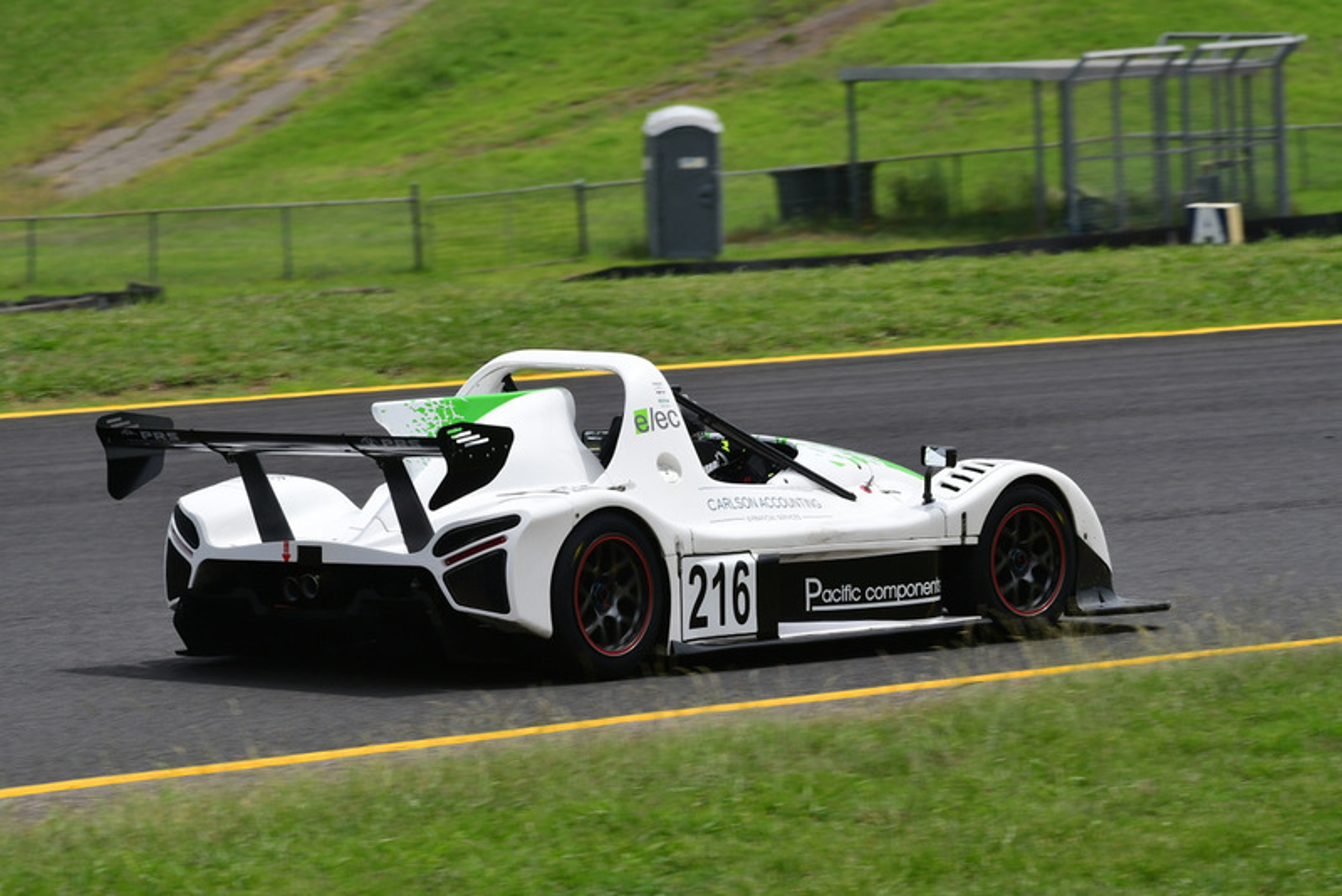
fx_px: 13983
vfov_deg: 3.7
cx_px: 671
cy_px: 448
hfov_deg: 5.5
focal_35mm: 375
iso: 320
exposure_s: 1/640
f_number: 11
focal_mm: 250
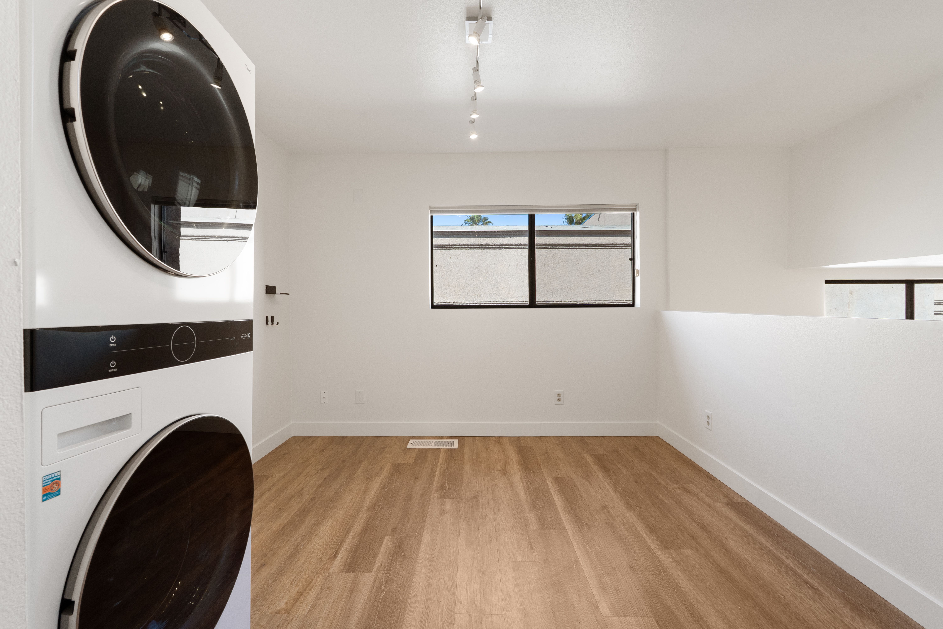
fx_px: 419
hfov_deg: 96.7
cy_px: 314
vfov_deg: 73.7
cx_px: 472
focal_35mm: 16
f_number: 10
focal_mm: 16
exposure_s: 1/50
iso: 1000
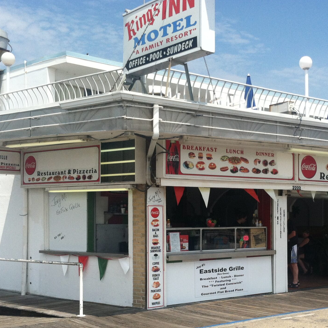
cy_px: 213
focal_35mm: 56
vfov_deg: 30.4
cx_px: 217
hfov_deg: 30.4
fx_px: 600
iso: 80
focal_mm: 3.85
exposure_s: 1/2000
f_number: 2.8
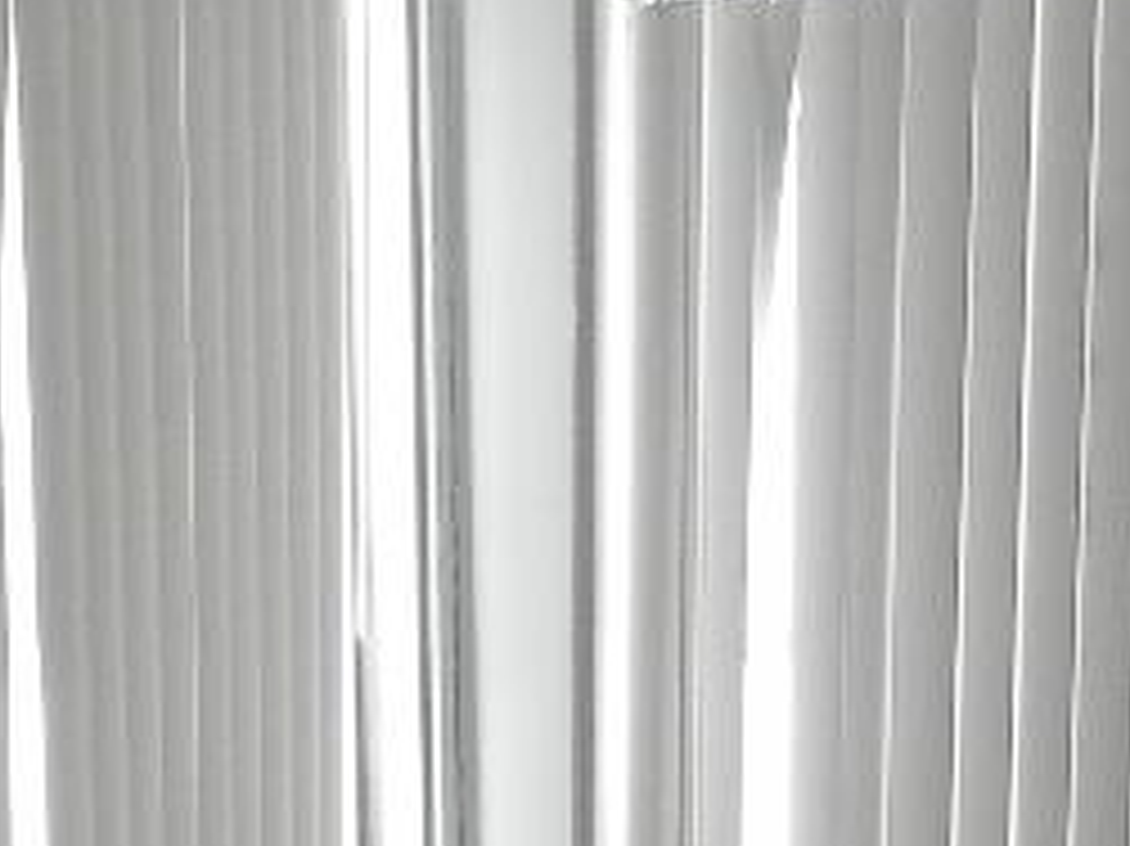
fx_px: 3459
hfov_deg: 18.4
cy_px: 1458
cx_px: 207
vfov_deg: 12.8
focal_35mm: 106
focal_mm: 4.6
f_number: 3.2
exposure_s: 1/83.2
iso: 160
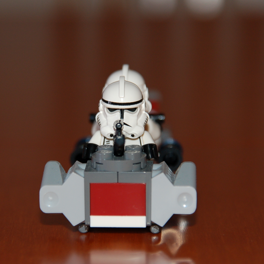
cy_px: 131
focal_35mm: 339
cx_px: 113
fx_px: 2922
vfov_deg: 5.2
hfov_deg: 5.2
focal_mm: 175
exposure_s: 1/60
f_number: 6
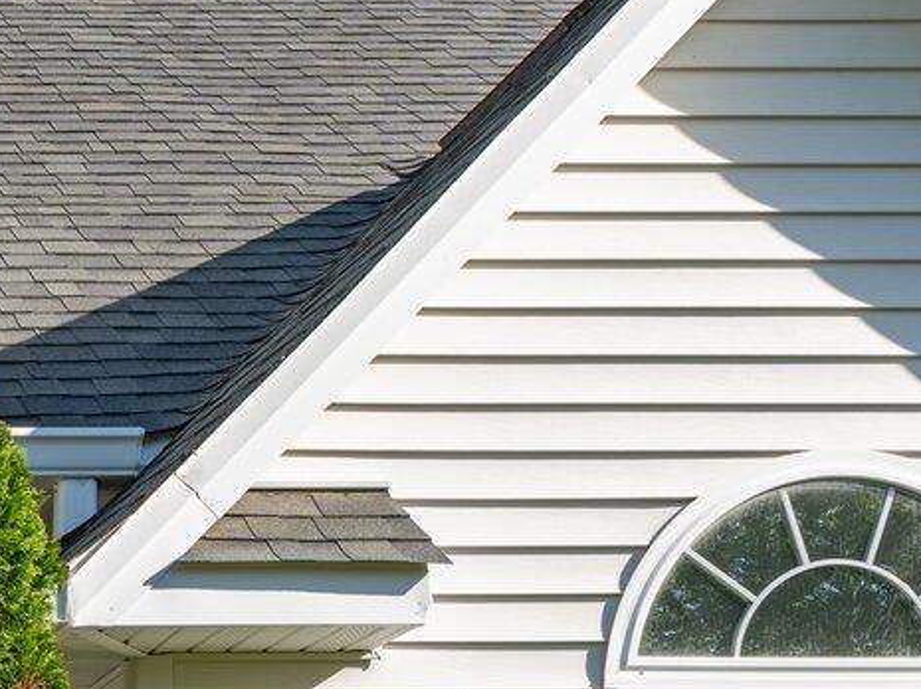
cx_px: -717
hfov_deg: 17.8
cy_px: 1264
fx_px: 2366
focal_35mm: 89
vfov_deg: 14.5
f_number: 9
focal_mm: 21
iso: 100
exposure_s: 1/80
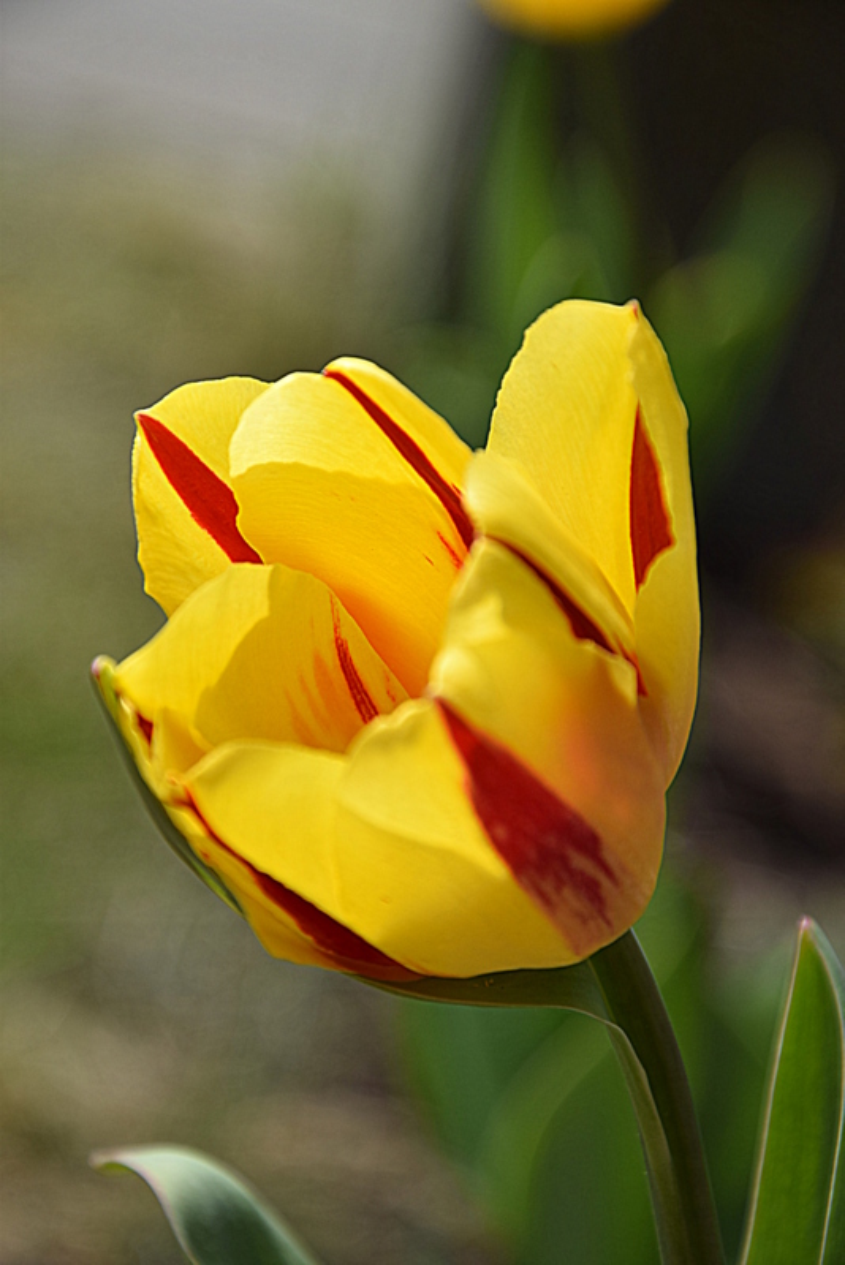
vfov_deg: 13.0
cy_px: 632
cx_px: 422
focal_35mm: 158
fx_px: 5540
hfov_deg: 8.7
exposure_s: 1/800
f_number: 8
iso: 200
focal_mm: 105
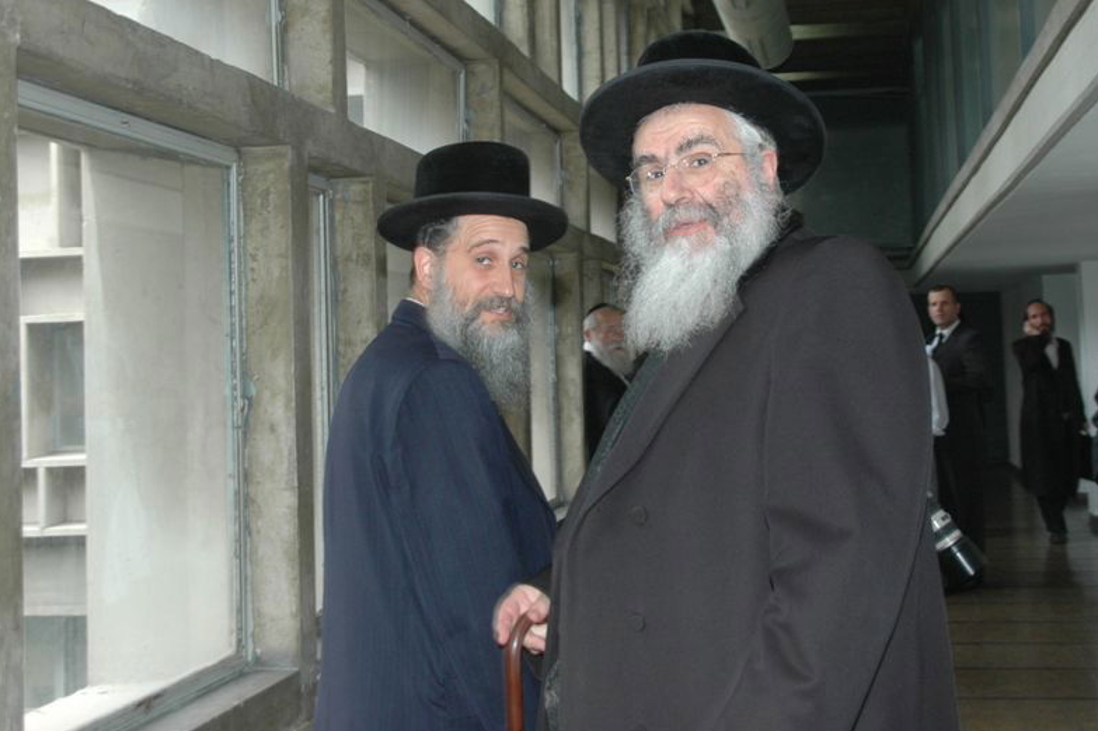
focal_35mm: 51
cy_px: 264
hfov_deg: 38.9
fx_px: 1554
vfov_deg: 26.3
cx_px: 557
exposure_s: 1/60
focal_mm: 26
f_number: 5
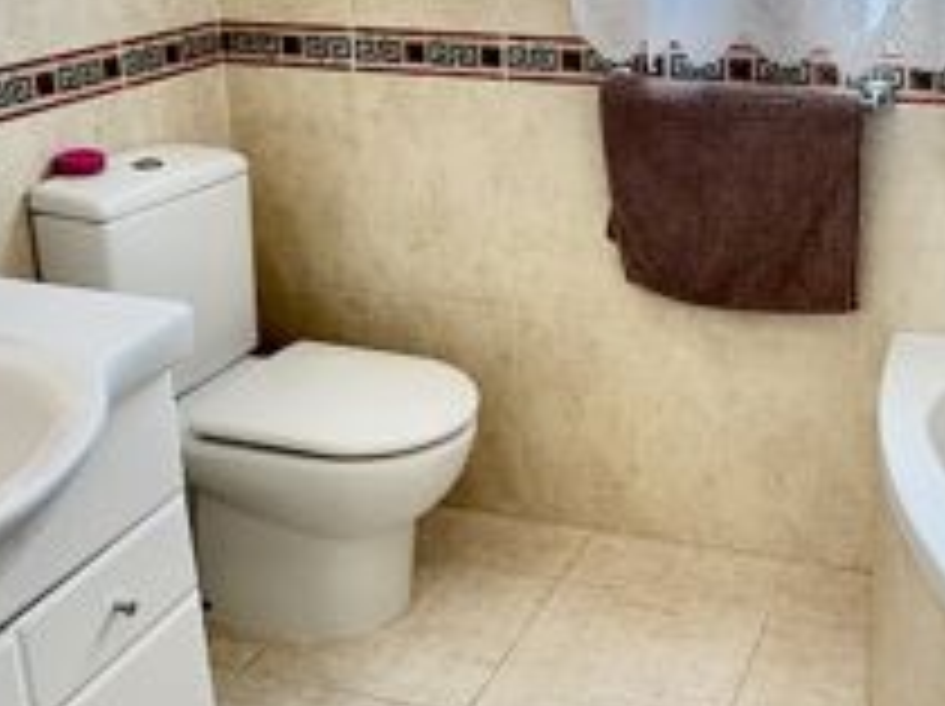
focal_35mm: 47
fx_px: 1282
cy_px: 216
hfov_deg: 39.5
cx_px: 700
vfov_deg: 30.5
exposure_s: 1/107
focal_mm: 2.22
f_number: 2.2
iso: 40
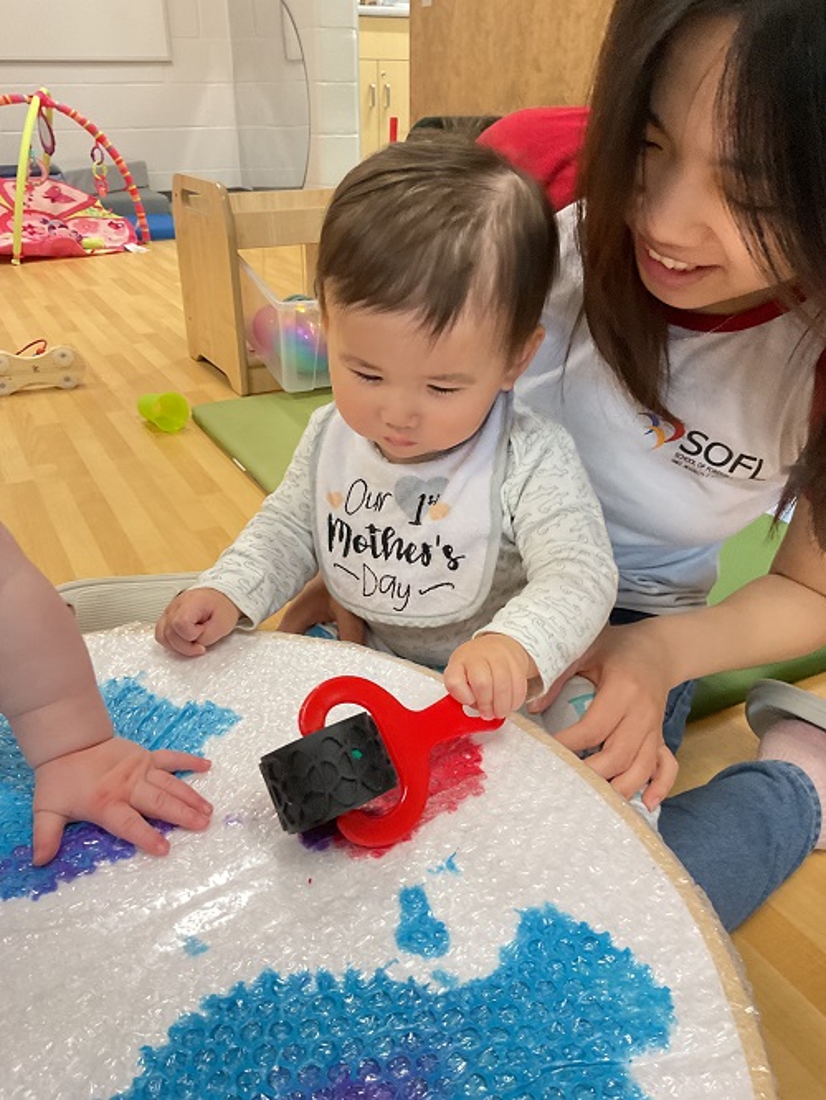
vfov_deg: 61.6
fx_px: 922
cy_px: 550
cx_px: 413
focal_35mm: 29
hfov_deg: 48.3
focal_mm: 3
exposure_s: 1/60
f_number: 1.8
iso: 250
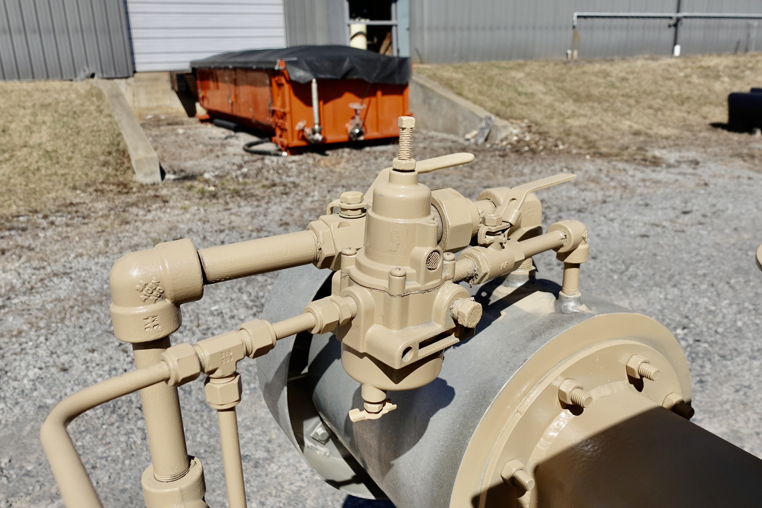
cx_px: 381
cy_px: 254
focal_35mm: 24
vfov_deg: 53.1
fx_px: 508
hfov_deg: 73.7
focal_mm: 9.4
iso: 125
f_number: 4
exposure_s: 1/250
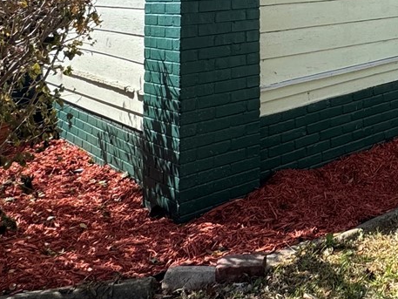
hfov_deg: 33.0
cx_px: 459
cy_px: -73
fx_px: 564
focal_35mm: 49
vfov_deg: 26.0
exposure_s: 1/657
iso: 40
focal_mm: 2.22
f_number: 2.2
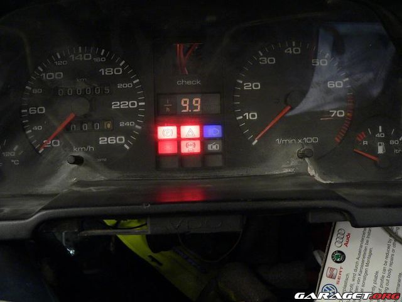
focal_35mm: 36
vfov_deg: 39.7
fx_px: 418
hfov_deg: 51.4
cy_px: 151
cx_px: 201
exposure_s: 1/4
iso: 200
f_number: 2.8
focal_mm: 6
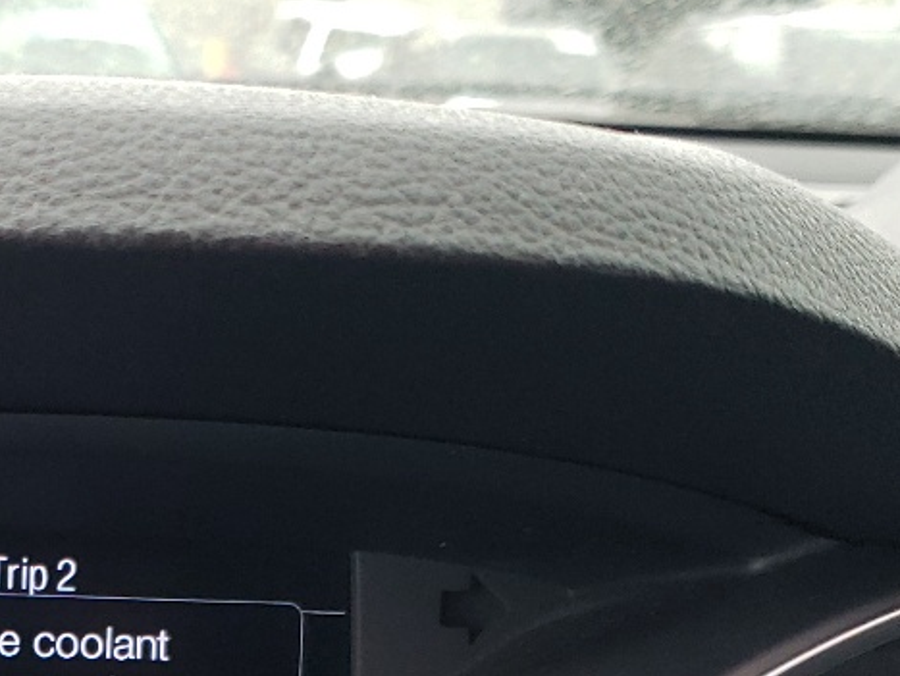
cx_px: -33
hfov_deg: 21.1
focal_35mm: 89
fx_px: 2316
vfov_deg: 16.0
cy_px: 784
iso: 86
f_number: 1.5
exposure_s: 1/100
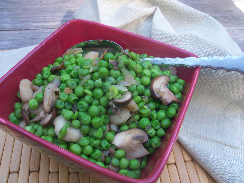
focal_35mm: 35
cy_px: 92
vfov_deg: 40.7
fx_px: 247
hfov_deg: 52.6
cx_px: 122
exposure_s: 1/60
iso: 64
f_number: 3
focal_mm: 6.3
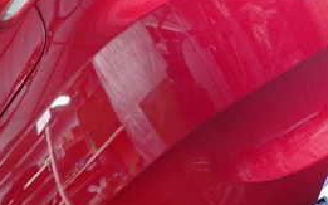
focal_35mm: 61
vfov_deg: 21.3
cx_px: 261
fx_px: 545
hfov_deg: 32.6
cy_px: 113
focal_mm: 4.5
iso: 500
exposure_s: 1/125
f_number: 2
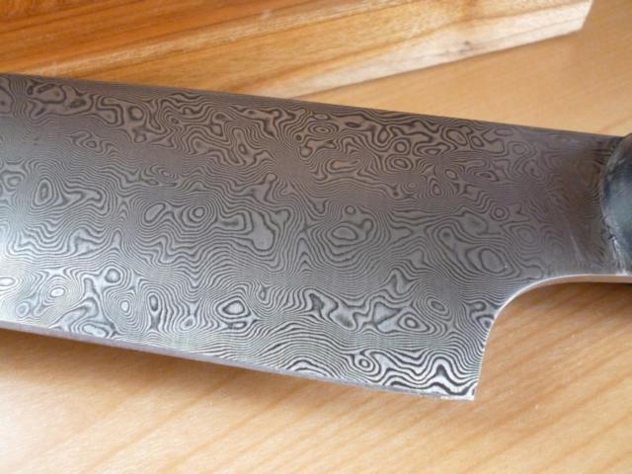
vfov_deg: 44.2
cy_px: 237
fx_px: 584
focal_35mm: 32
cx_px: 316
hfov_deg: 56.8
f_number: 3.3
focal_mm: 5.7
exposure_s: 1/30
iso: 800
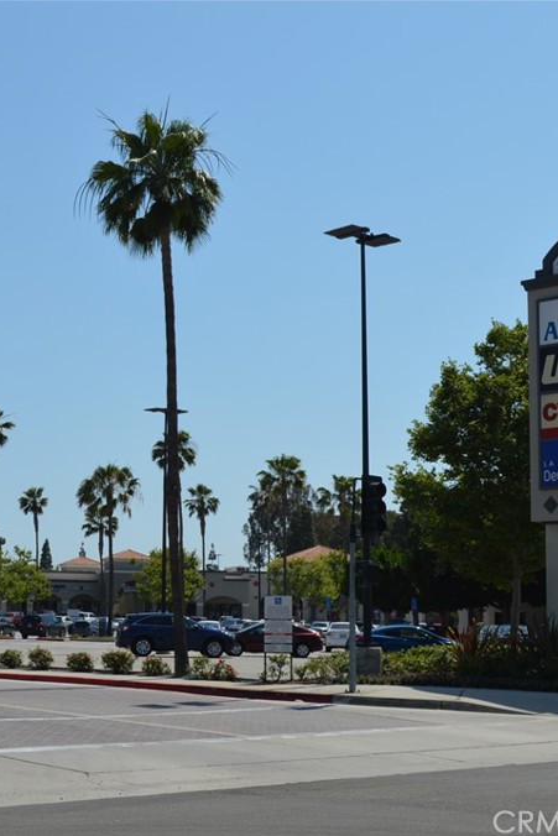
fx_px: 1371
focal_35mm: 59
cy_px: 419
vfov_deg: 33.9
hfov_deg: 22.8
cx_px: 132
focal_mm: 26
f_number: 9
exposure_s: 1/320
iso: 100
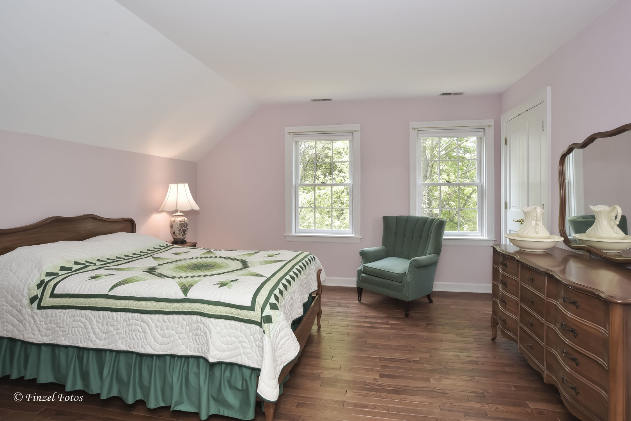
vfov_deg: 67.4
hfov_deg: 90.0
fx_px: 316
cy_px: 210
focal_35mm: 18
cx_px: 316
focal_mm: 18
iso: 400
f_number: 8
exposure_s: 1/50
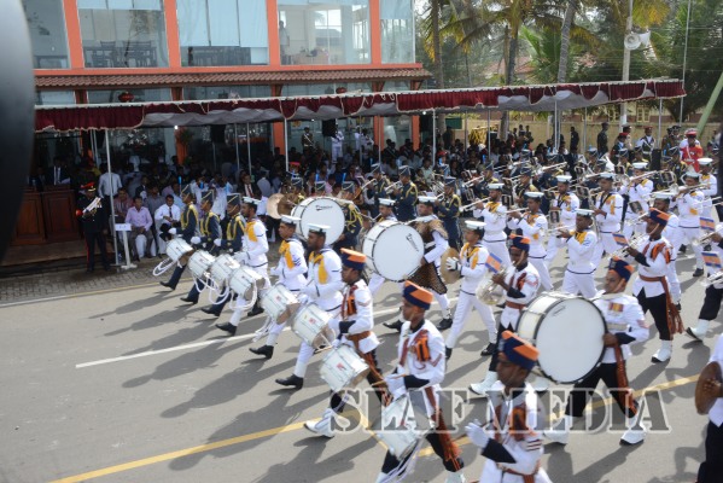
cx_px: 362
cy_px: 242
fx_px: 703
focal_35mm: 35
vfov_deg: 37.9
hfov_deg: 54.4
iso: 500
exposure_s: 1/60
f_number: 25
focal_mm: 35
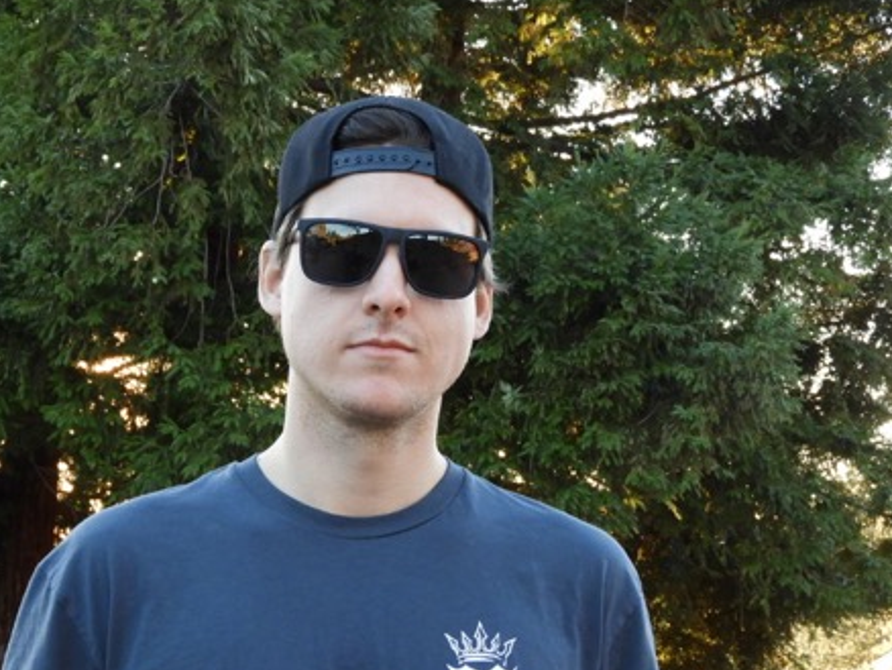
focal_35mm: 73
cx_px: 379
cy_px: 554
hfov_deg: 26.6
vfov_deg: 19.9
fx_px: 1882
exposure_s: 1/30
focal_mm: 7.2
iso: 110
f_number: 3.8
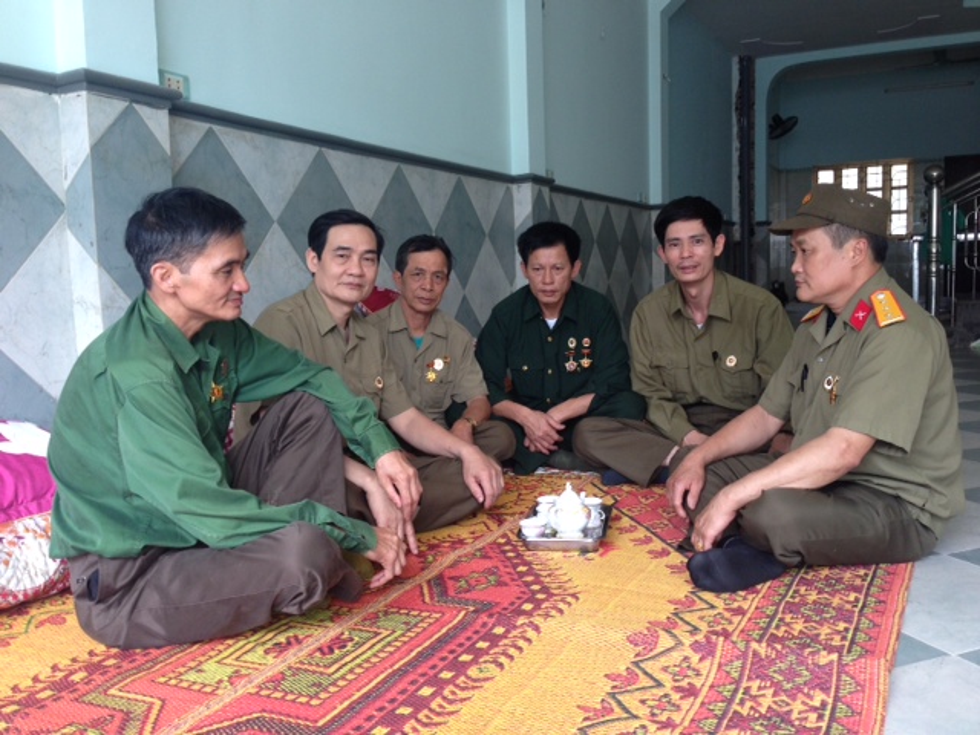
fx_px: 934
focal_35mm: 33
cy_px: 368
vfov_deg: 42.9
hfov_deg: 55.4
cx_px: 490
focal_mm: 4.12
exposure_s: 1/20
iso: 64
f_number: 2.4
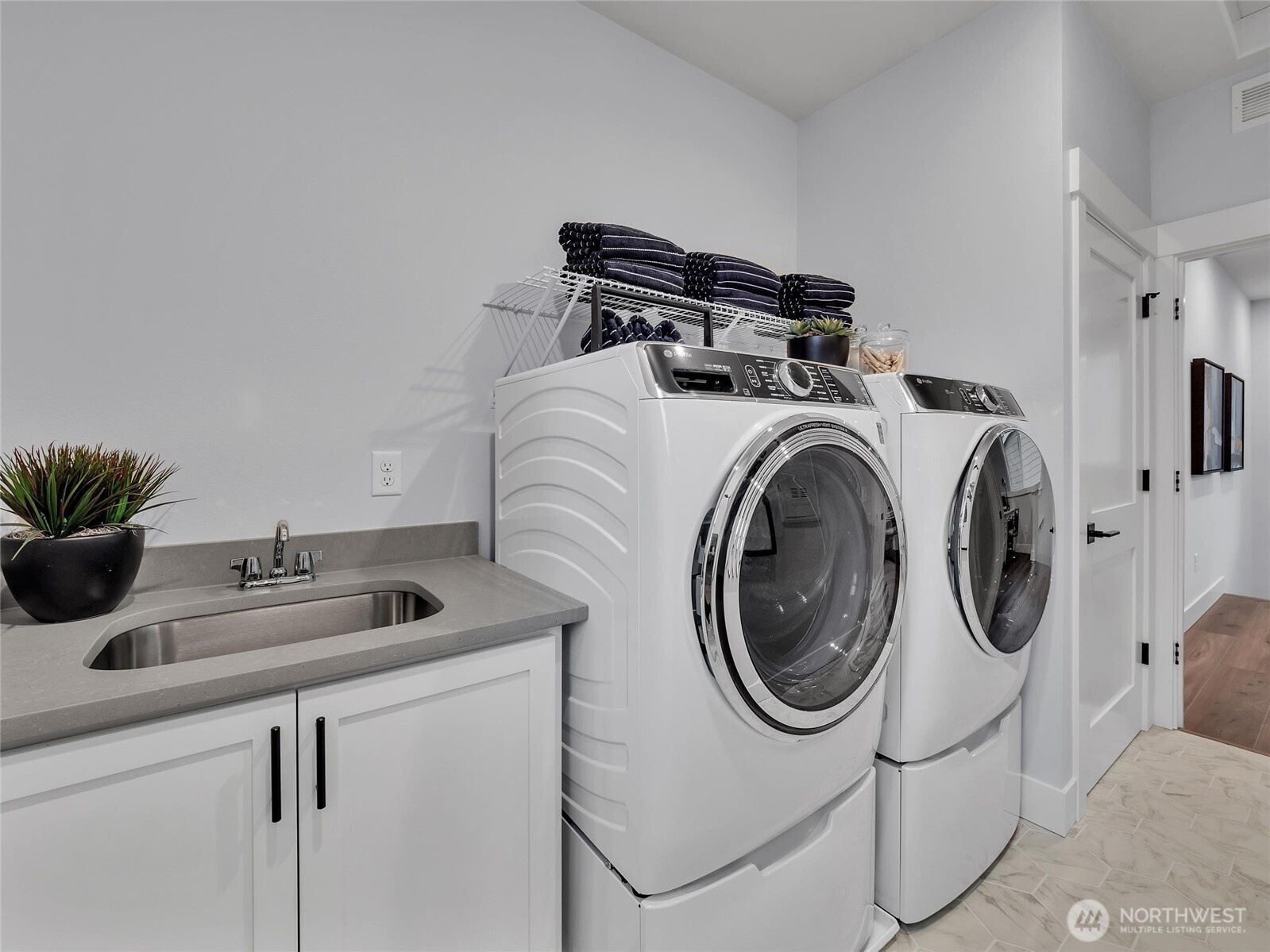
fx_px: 514
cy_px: 476
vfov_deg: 85.7
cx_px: 635
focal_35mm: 14
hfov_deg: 102.1
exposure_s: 1/20
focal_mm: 7
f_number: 9
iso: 250
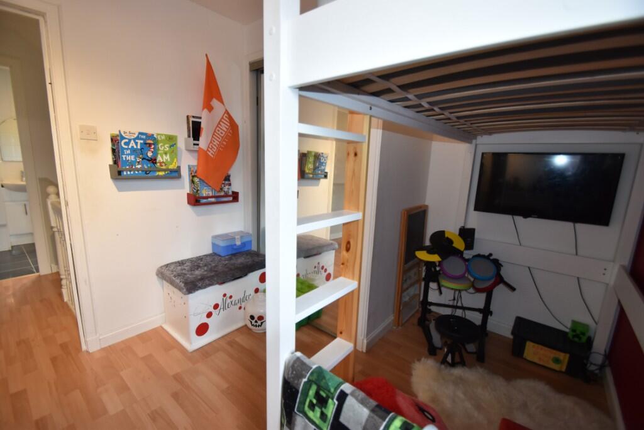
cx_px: 322
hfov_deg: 100.4
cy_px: 215
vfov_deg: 77.3
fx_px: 268
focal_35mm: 15
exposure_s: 1/60
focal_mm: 10
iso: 560
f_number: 4.5
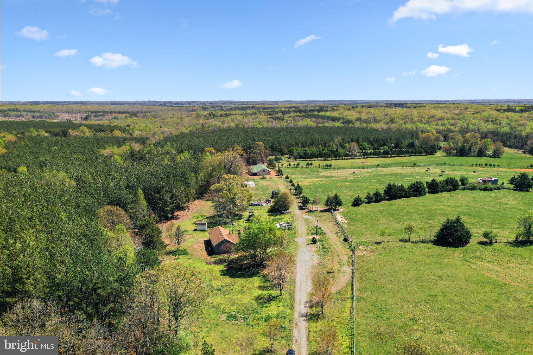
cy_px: 178
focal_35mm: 28
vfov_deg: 46.4
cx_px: 266
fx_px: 414
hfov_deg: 65.5
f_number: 4
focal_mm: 10.26
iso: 100
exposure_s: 1/100
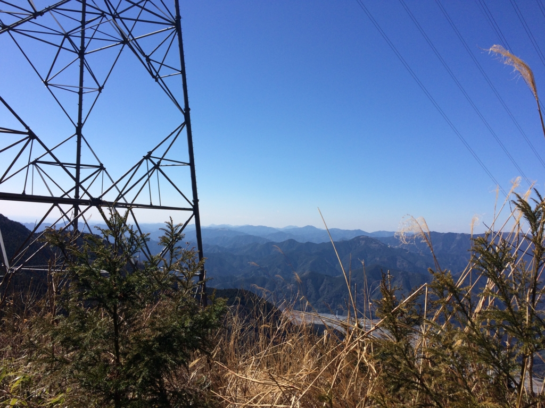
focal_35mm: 29
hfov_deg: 61.7
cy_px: 204
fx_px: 457
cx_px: 272
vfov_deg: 48.2
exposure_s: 1/2564
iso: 32
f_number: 2.2
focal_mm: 4.15
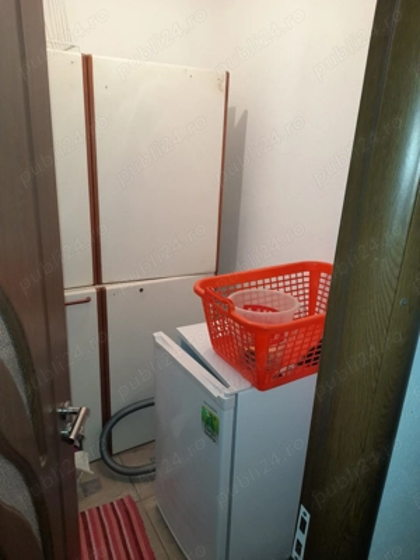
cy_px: 280
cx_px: 210
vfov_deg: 69.4
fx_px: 404
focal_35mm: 25
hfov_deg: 54.9
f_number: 2
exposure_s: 1/50
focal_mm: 4.6
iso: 125
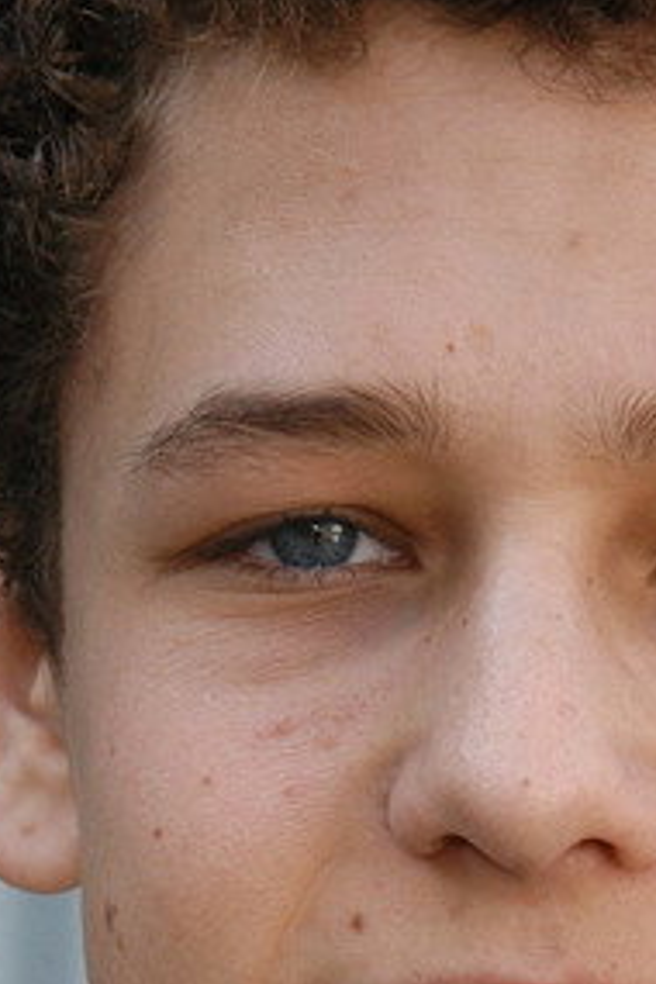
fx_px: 11324
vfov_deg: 5.0
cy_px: 929
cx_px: 535
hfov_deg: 3.3
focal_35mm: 414
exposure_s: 1/180
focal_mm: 105
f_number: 8
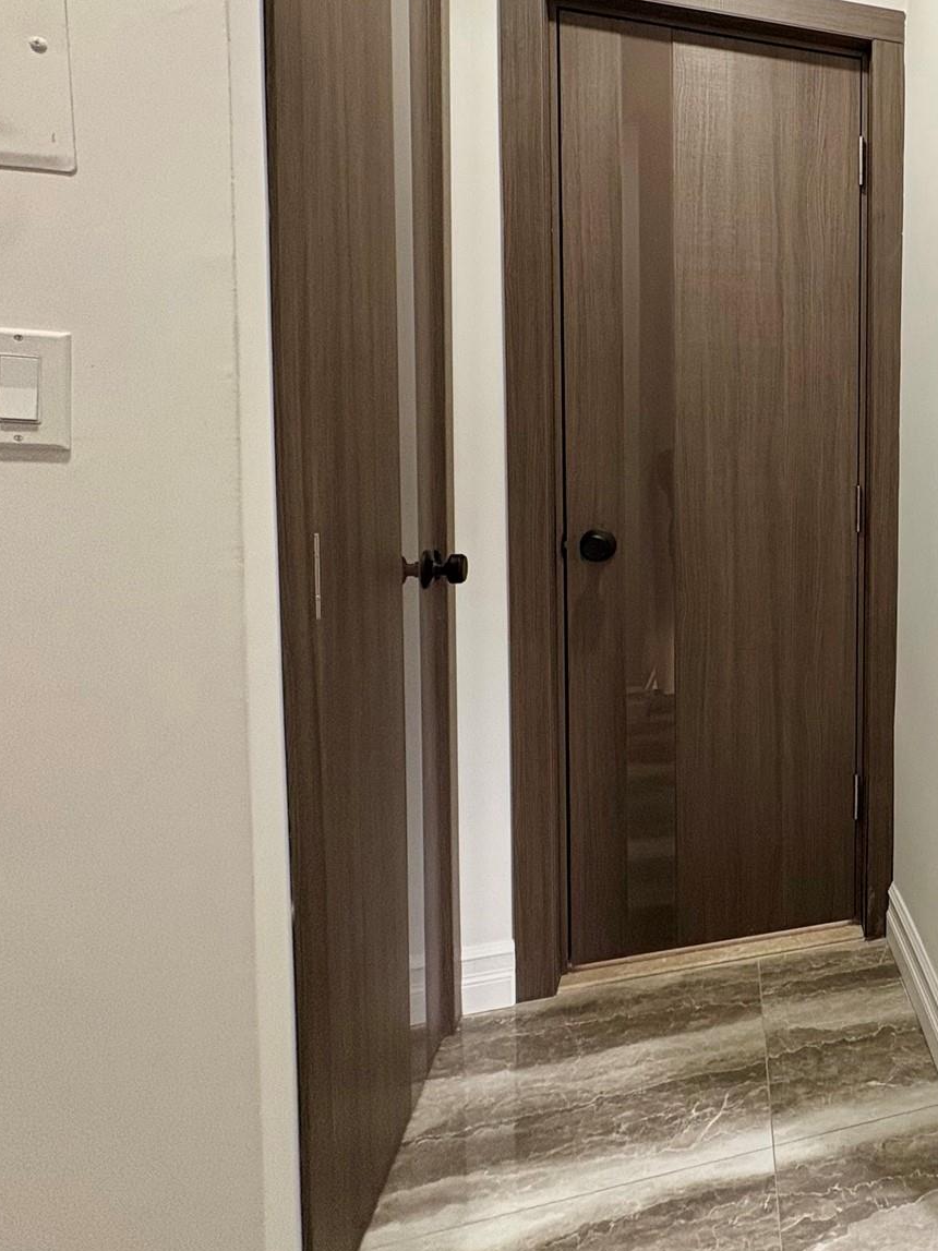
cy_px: 489
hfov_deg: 42.2
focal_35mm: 25
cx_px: 1051
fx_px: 903
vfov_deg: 68.6
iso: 200
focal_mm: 2.22
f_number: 2.2
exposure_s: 1/60
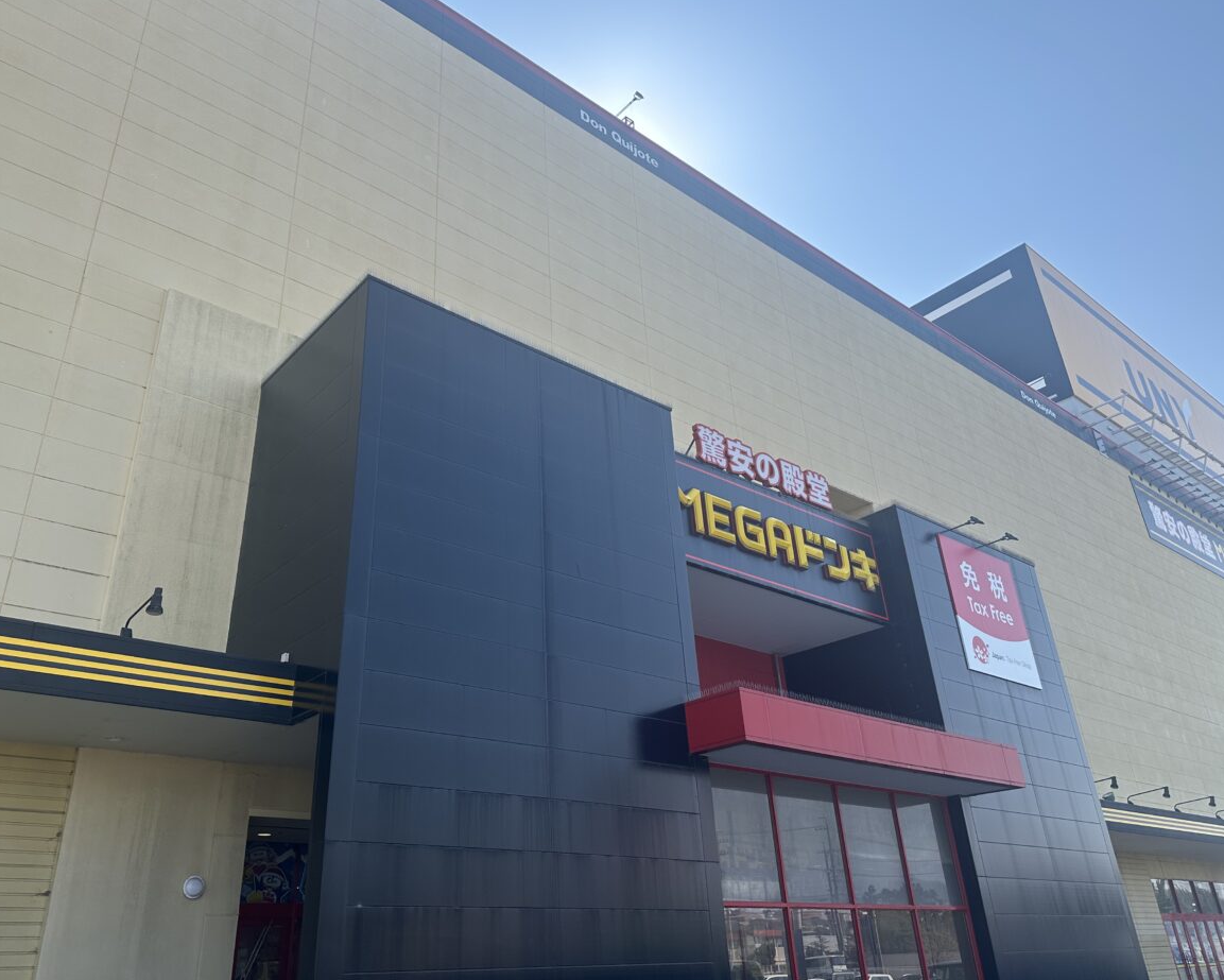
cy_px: 471
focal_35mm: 26
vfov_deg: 54.9
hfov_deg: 65.9
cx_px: 567
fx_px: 942
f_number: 1.78
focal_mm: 6.86
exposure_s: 1/2882
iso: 80
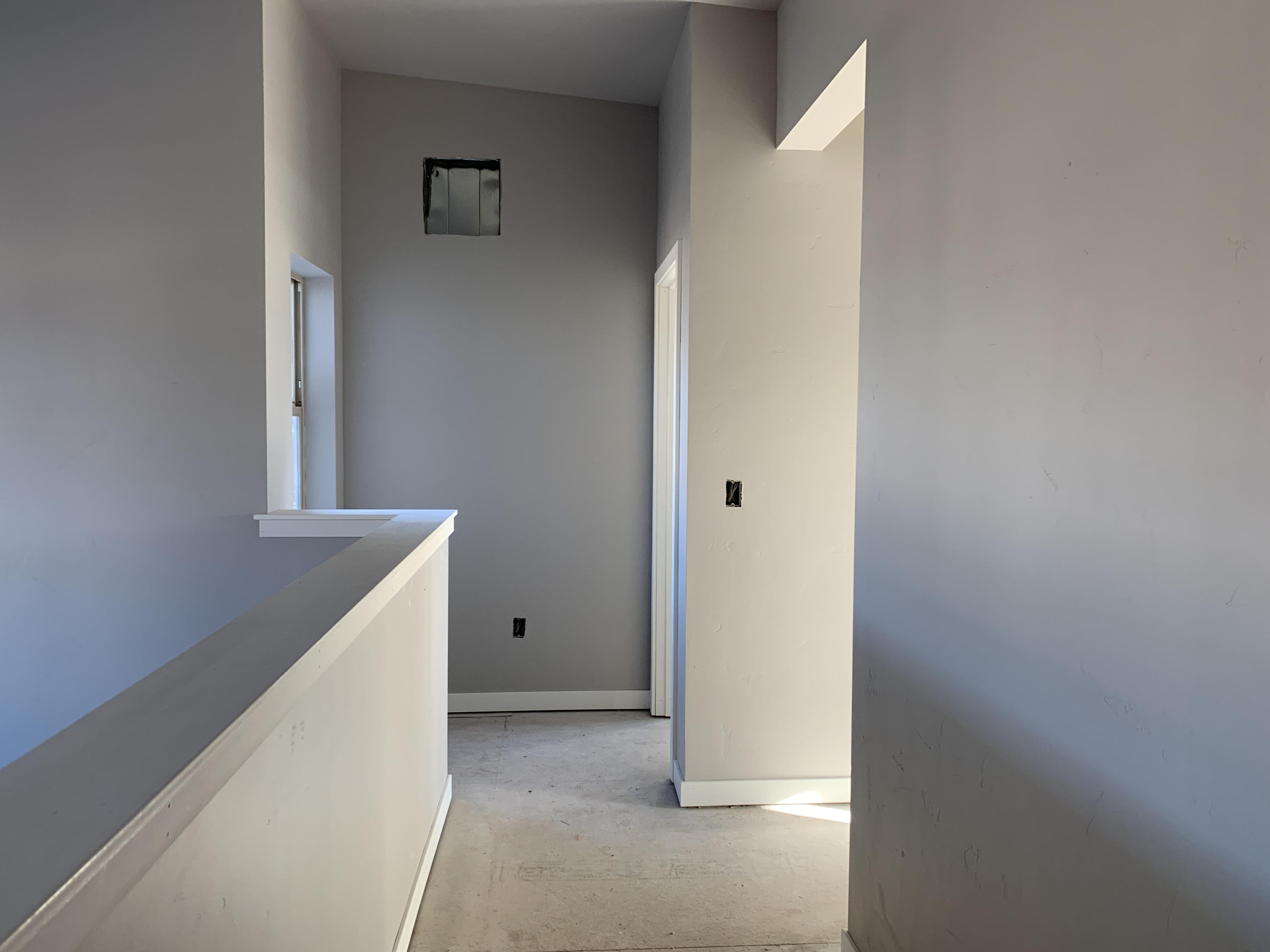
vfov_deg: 53.1
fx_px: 954
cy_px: 476
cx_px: 635
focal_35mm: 26
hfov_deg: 67.3
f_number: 1.8
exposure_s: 1/119
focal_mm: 4.25
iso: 100
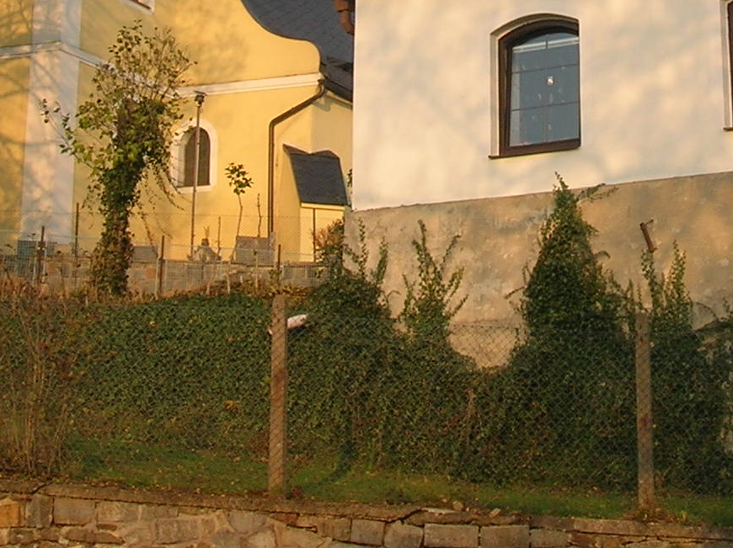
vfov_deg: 15.4
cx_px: 567
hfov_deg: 21.1
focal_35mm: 92
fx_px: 1947
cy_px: -136
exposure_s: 1/178
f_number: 4.9
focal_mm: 5.8
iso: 50
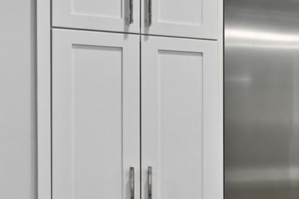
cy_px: 141
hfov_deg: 16.3
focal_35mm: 79
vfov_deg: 17.2
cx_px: 663
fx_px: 656
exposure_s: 1/5
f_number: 8
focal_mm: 16
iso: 800
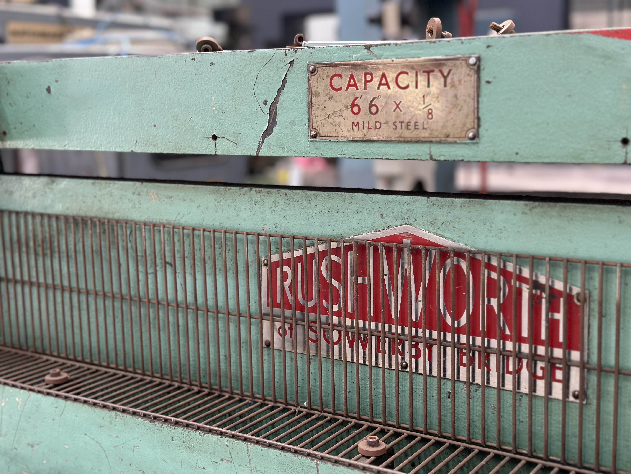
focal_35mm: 48
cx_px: 316
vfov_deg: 30.3
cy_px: 237
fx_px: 875
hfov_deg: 39.7
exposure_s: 1/50
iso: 200
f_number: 1.78
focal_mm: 6.86
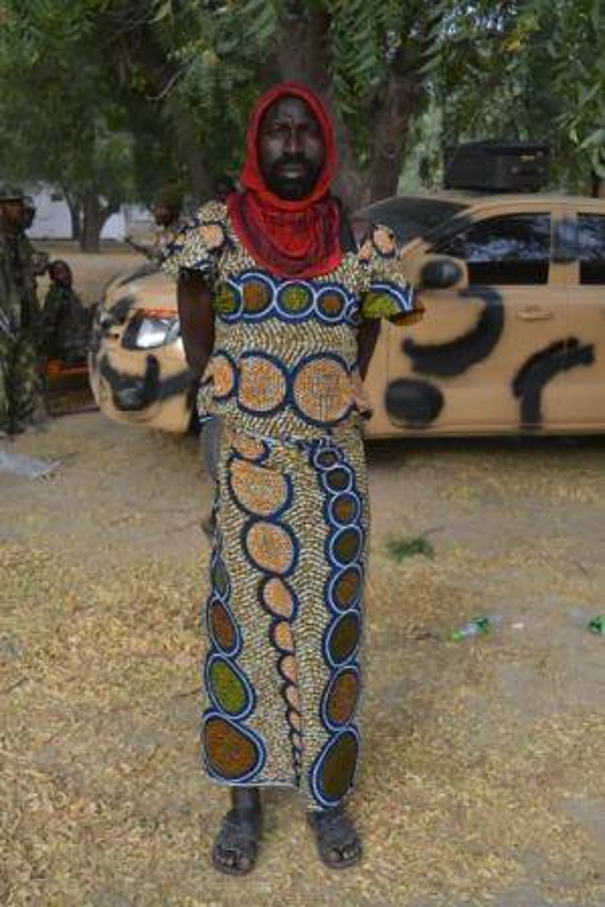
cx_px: 302
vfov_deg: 49.5
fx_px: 982
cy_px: 454
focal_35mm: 39
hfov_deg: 34.2
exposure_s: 1/125
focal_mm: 26
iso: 180
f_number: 5.6
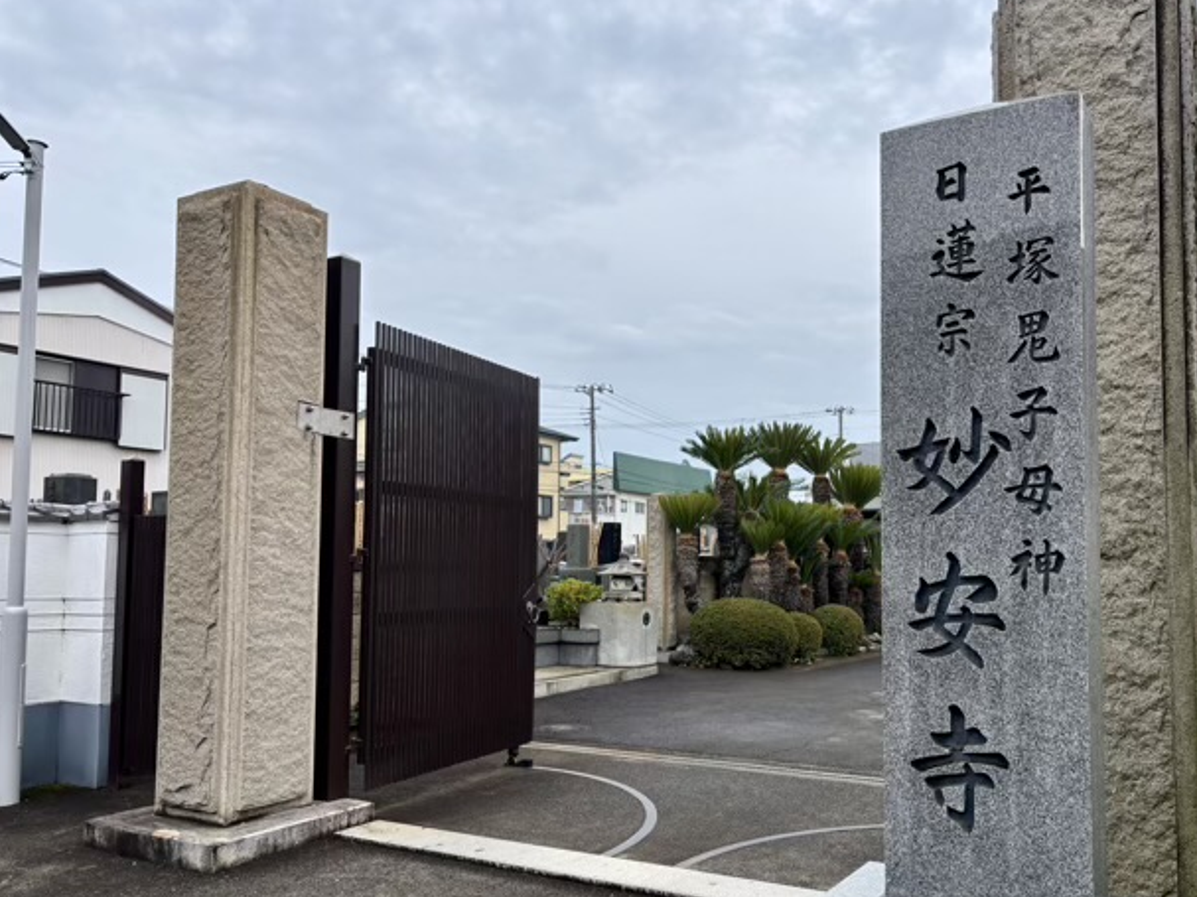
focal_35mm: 30
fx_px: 1037
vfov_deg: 46.7
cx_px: 686
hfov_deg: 59.7
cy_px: 494
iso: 50
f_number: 1.6
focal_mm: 5.96
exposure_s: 1/1499
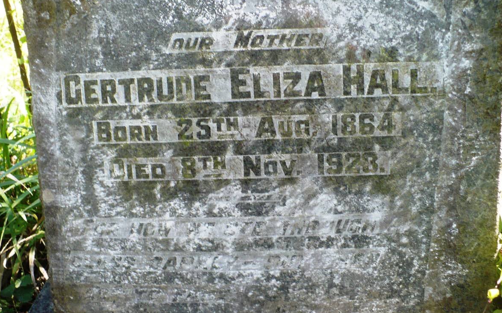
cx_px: 253
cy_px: 127
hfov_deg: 49.3
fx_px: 547
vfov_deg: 31.9
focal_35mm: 40
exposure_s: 1/100
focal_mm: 6.1
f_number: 2.8
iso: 200
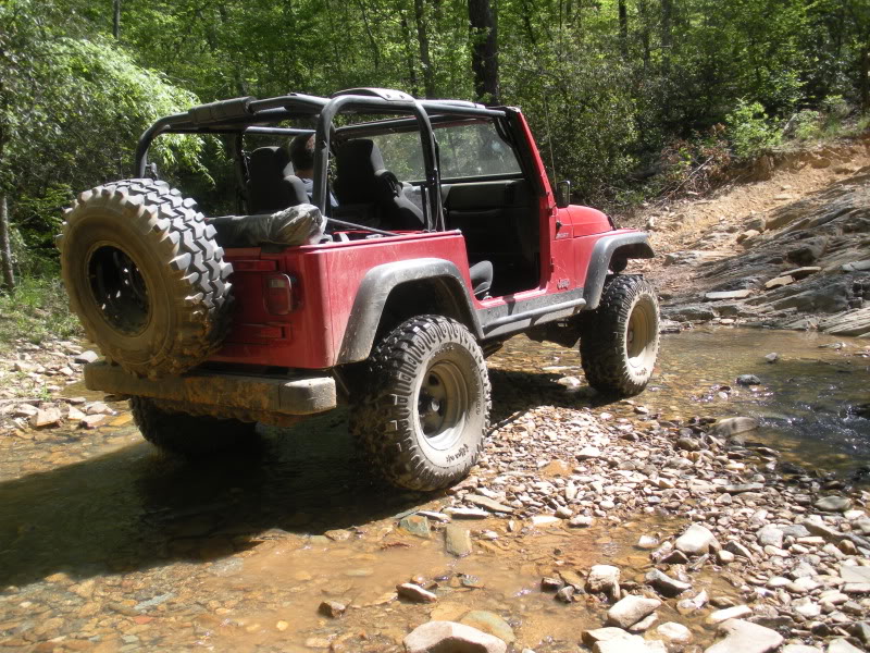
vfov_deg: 39.7
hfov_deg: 51.4
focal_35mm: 36
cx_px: 435
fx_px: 905
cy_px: 326
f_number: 3.5
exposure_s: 1/230
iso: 64
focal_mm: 6.3
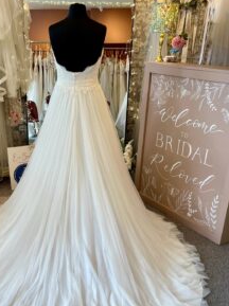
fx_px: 327
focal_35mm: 37
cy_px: 177
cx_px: 76
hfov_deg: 38.2
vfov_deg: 50.0
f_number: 1.6
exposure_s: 1/100
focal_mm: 5.1
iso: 64
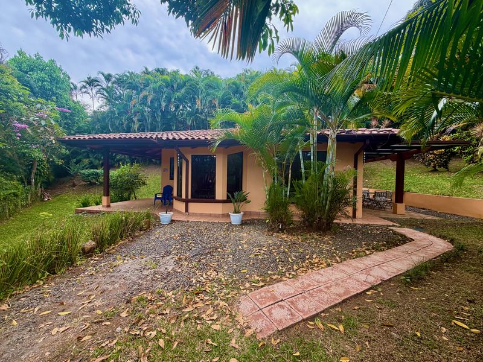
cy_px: 181
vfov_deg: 85.7
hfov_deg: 102.1
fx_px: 195
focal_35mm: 14
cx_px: 242
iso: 64
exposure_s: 1/169
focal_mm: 2.22
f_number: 2.2
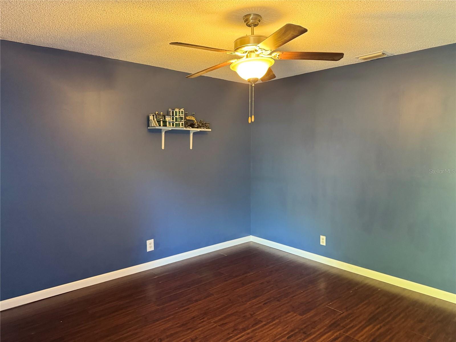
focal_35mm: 24
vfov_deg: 56.8
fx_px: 316
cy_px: 171
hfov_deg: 71.6
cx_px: 228
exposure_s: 1/40
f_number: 1.78
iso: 800
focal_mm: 6.76
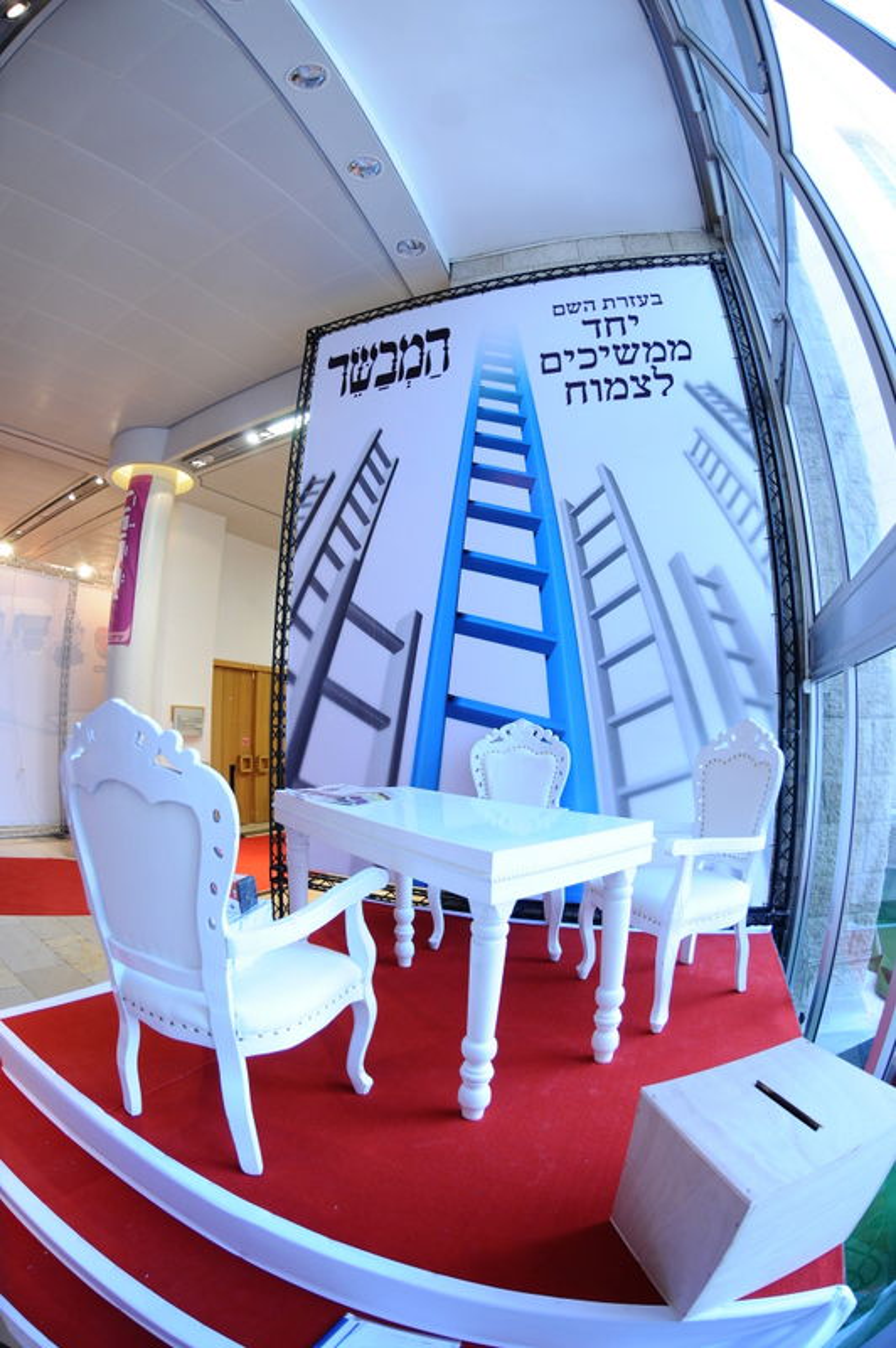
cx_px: 448
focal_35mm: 16
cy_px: 674
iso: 800
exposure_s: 1/50
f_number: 4
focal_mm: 10.5
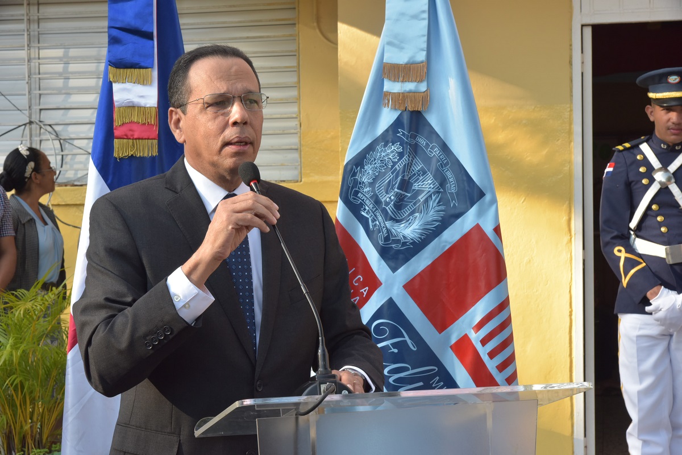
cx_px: 341
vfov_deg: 19.5
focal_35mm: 70
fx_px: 1326
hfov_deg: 28.8
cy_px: 228
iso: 1600
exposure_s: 1/200
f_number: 14
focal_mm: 70
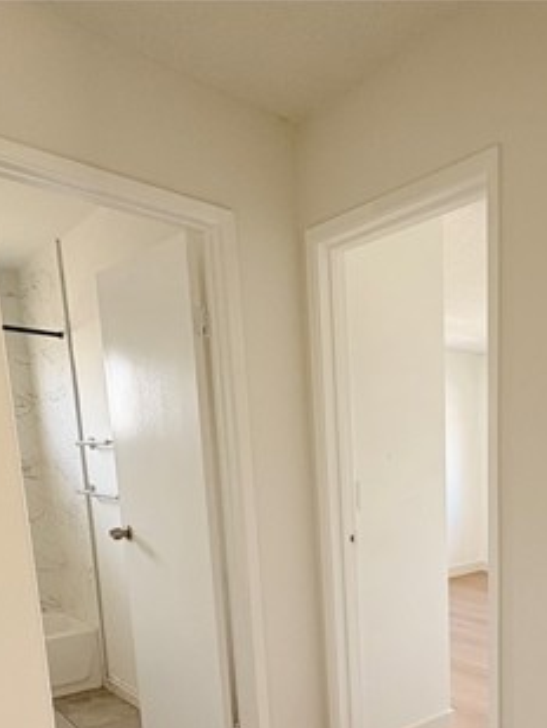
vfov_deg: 57.8
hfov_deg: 44.6
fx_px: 611
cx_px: 476
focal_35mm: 29
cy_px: 563
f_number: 2.2
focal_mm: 2.22
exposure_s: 1/99
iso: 100
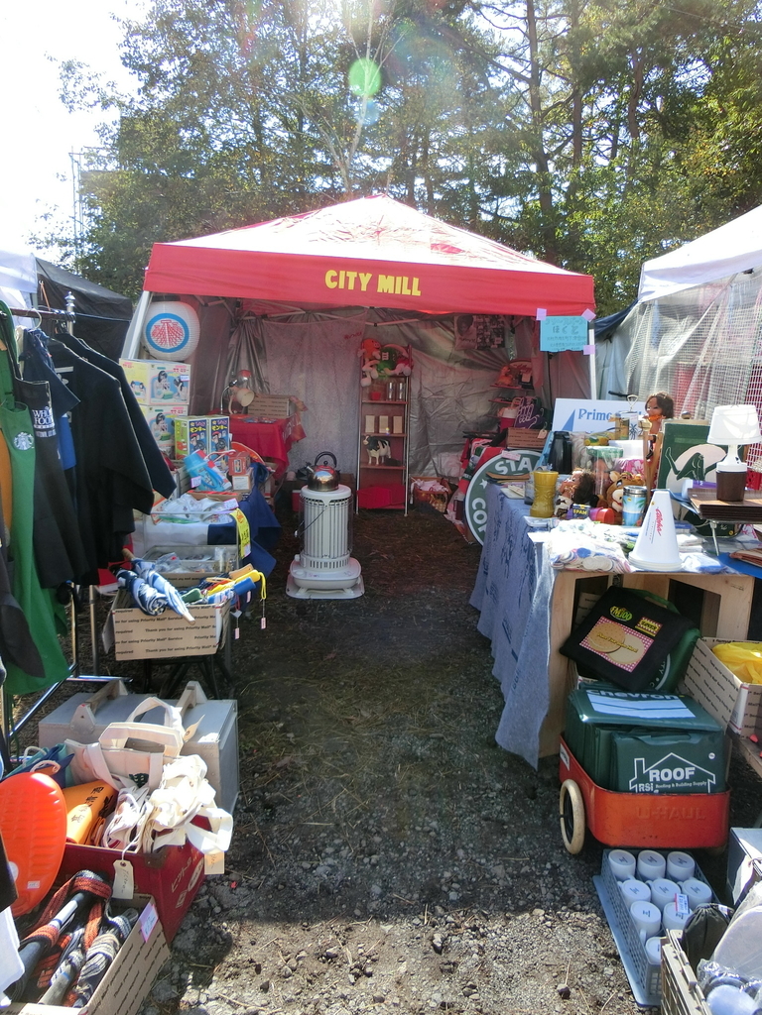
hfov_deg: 54.9
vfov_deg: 69.4
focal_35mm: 25
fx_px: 734
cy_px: 508
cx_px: 381
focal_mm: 4.5
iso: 80
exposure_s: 1/400
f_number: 3.5
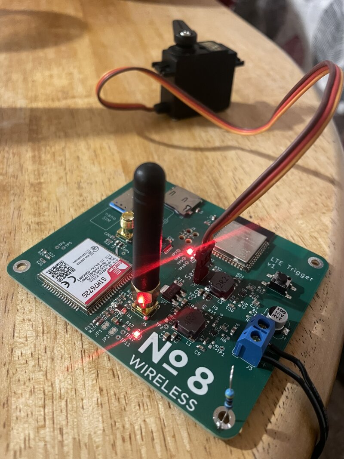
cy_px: 230
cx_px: 172
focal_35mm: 26
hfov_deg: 53.1
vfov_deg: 67.3
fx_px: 345
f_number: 1.6
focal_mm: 4.2
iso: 500
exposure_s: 1/25
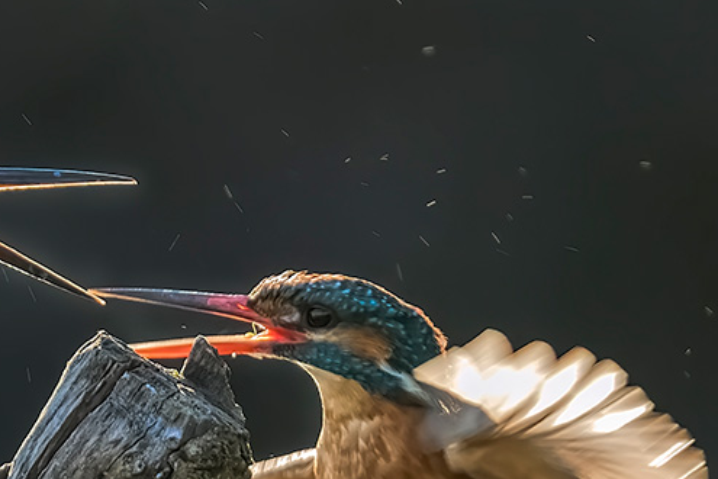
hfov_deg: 2.2
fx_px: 18846
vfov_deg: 1.5
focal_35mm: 945
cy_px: 335
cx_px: 236
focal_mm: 360
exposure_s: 1/1000
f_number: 5.6
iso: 1600
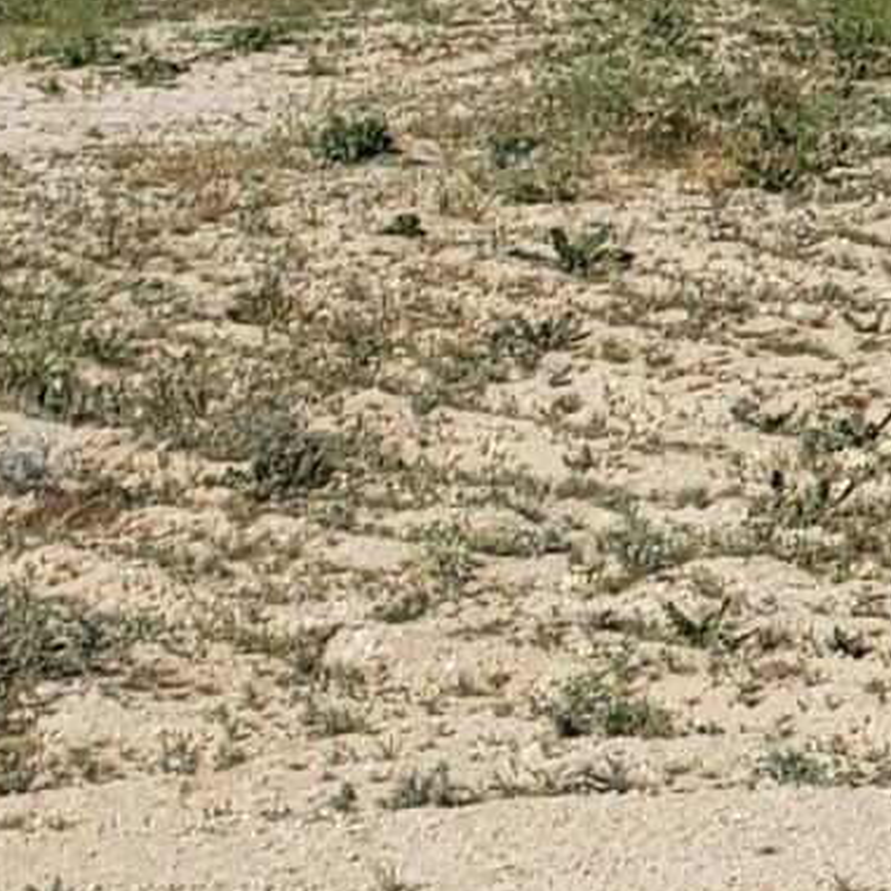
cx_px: 2969
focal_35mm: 182
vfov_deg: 9.6
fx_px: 5300
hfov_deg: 7.8
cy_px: 256
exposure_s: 1/2384
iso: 50
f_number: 2.4
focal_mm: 4.3
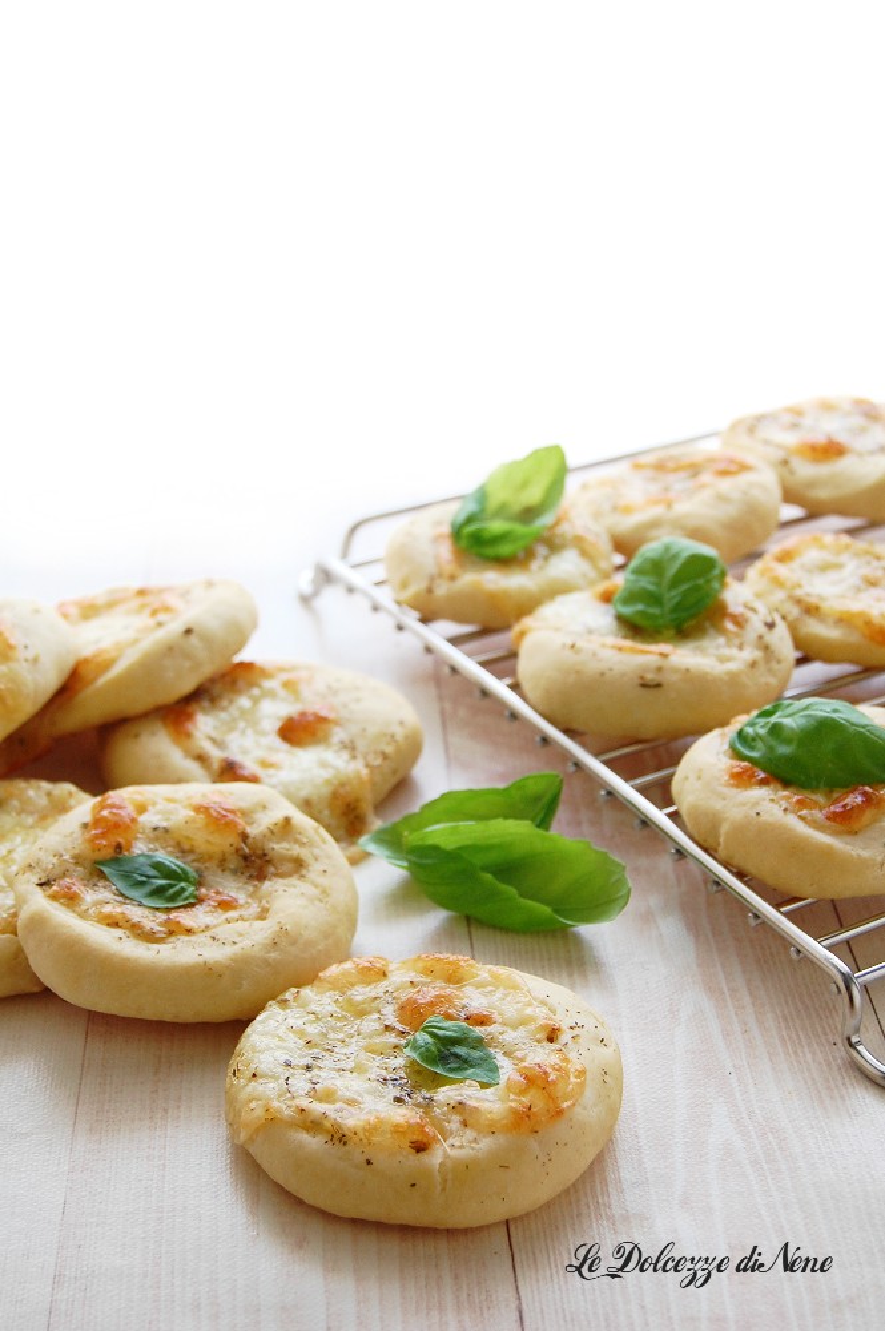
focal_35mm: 57
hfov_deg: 23.7
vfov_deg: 35.1
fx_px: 2105
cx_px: 442
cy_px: 666
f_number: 8
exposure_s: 1/60
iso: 360
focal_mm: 38
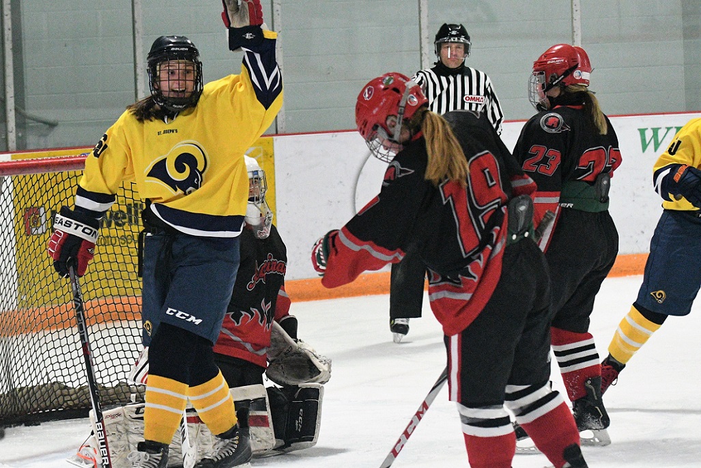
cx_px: 350
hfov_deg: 19.5
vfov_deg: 13.0
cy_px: 234
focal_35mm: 105
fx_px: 2045
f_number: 4
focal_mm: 70
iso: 7200
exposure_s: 1/1000
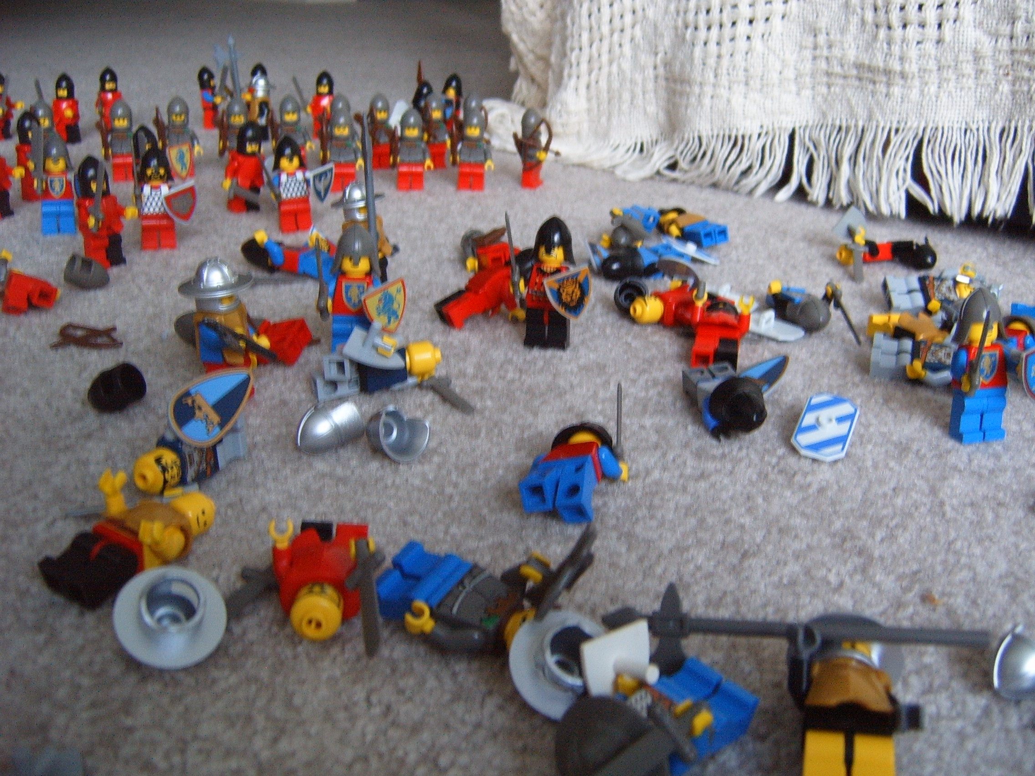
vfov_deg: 38.7
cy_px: 388
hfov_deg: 50.1
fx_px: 1106
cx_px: 518
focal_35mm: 37
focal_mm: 6.2
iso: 141
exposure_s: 1/4
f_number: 2.9
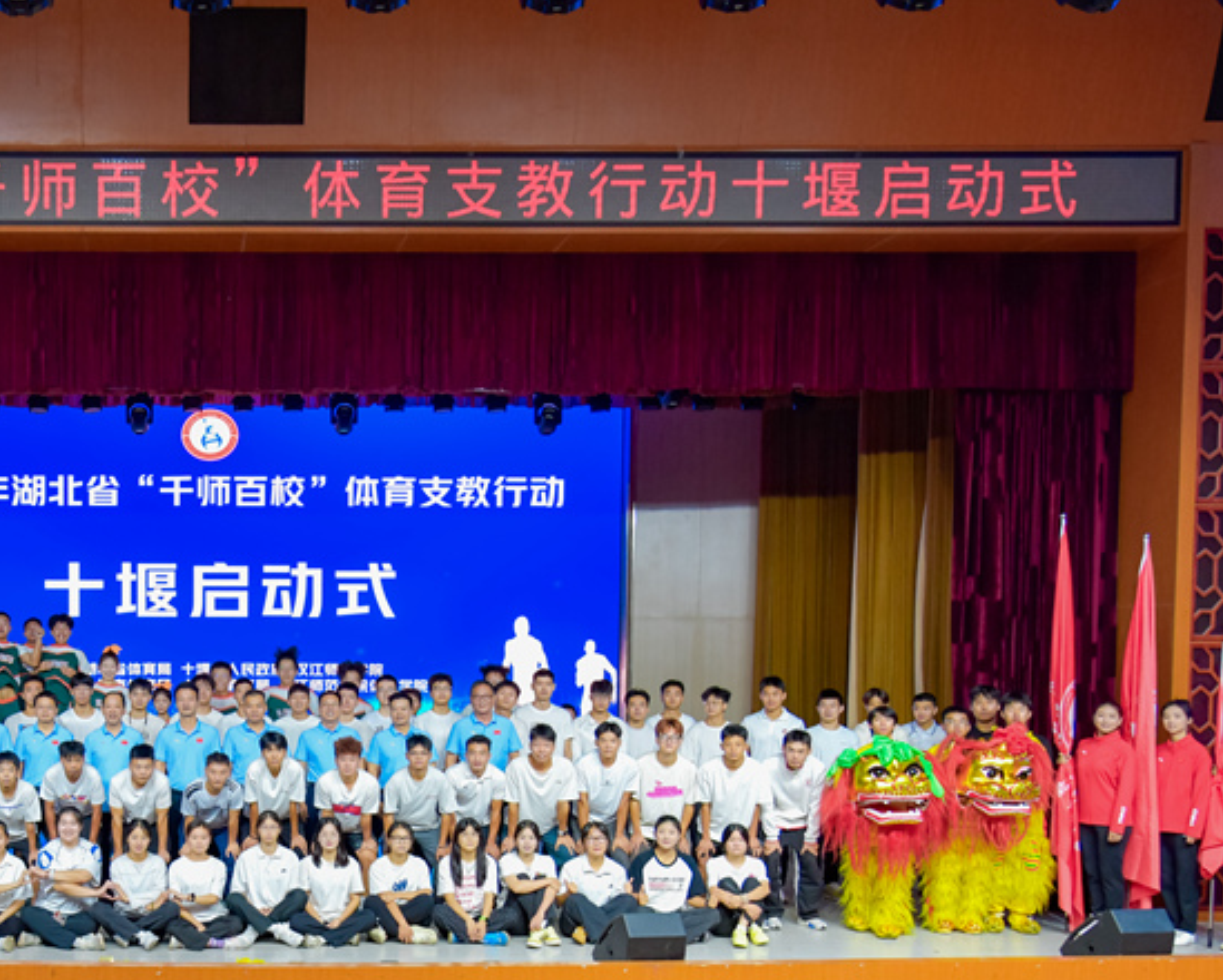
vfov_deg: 36.0
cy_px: 689
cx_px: 229
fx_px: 1485
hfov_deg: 42.6
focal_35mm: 41
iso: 1000
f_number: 4
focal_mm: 24
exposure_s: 1/100
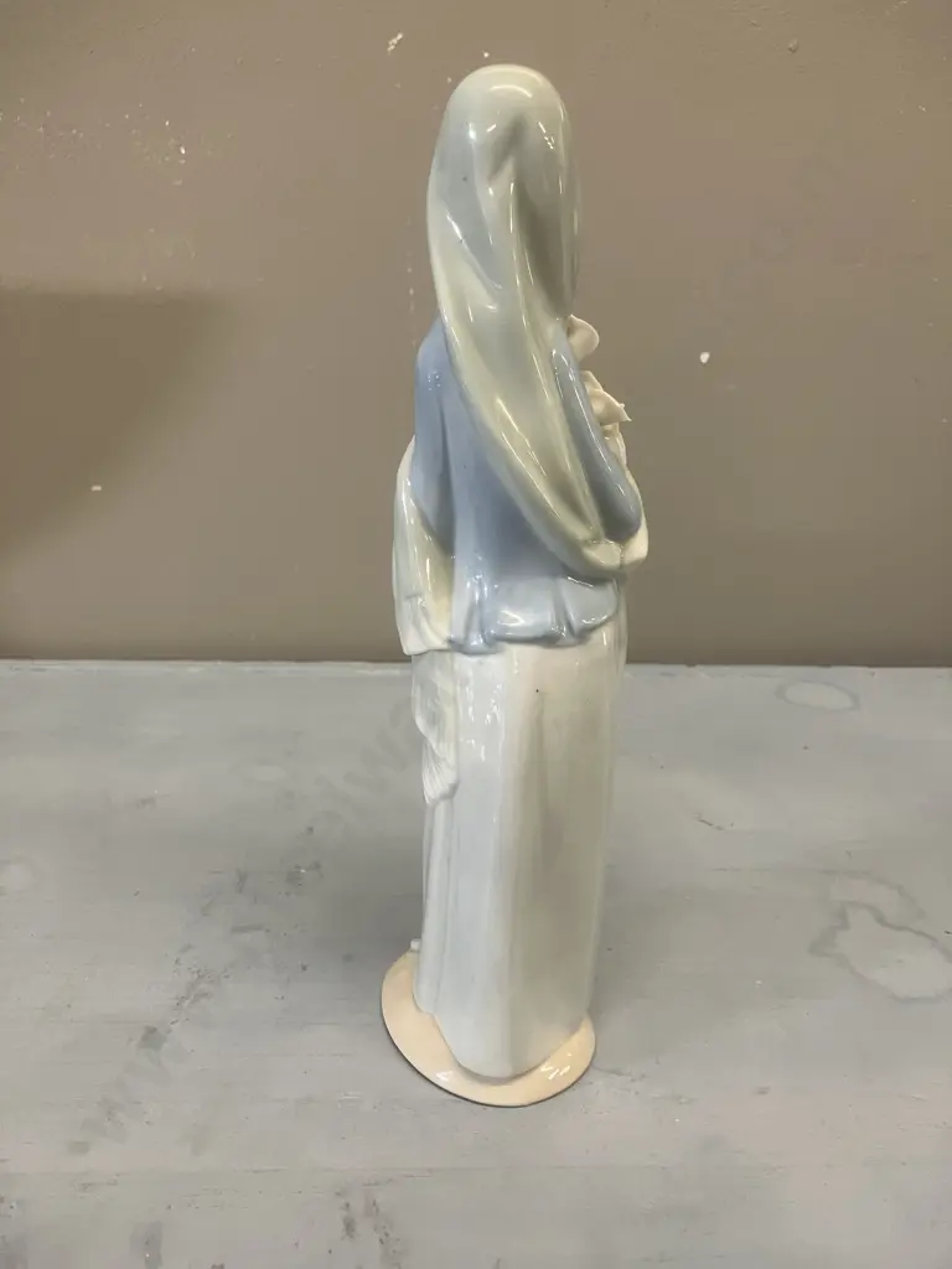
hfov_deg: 49.7
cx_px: 476
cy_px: 634
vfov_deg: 63.4
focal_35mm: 28
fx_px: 1027
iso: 80
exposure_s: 1/50
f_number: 1.8
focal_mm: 3.99
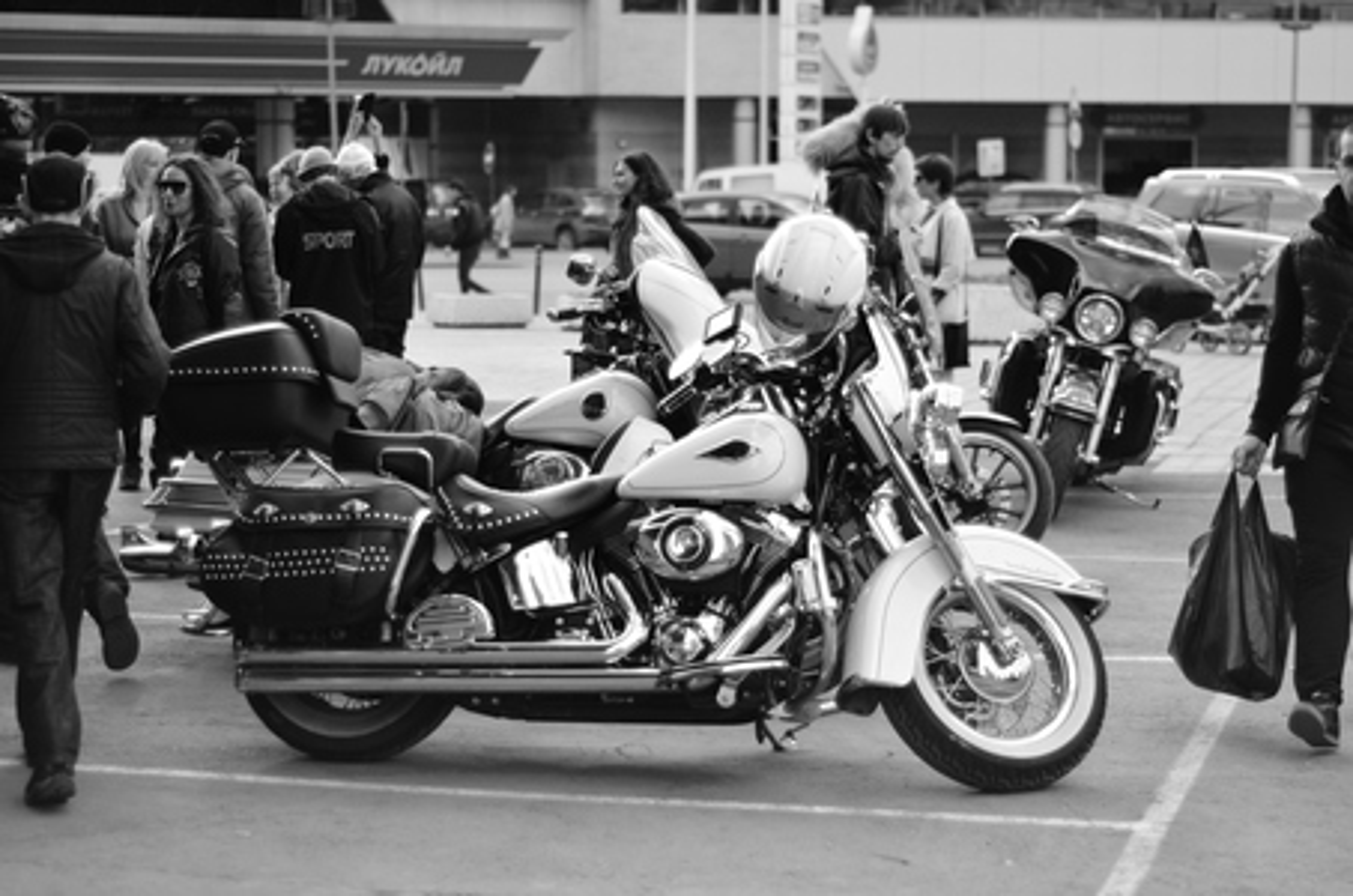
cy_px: 448
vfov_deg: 18.1
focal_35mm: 75
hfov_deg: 27.0
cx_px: 676
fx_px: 2813
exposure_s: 1/8000
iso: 720
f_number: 1.8
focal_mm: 50
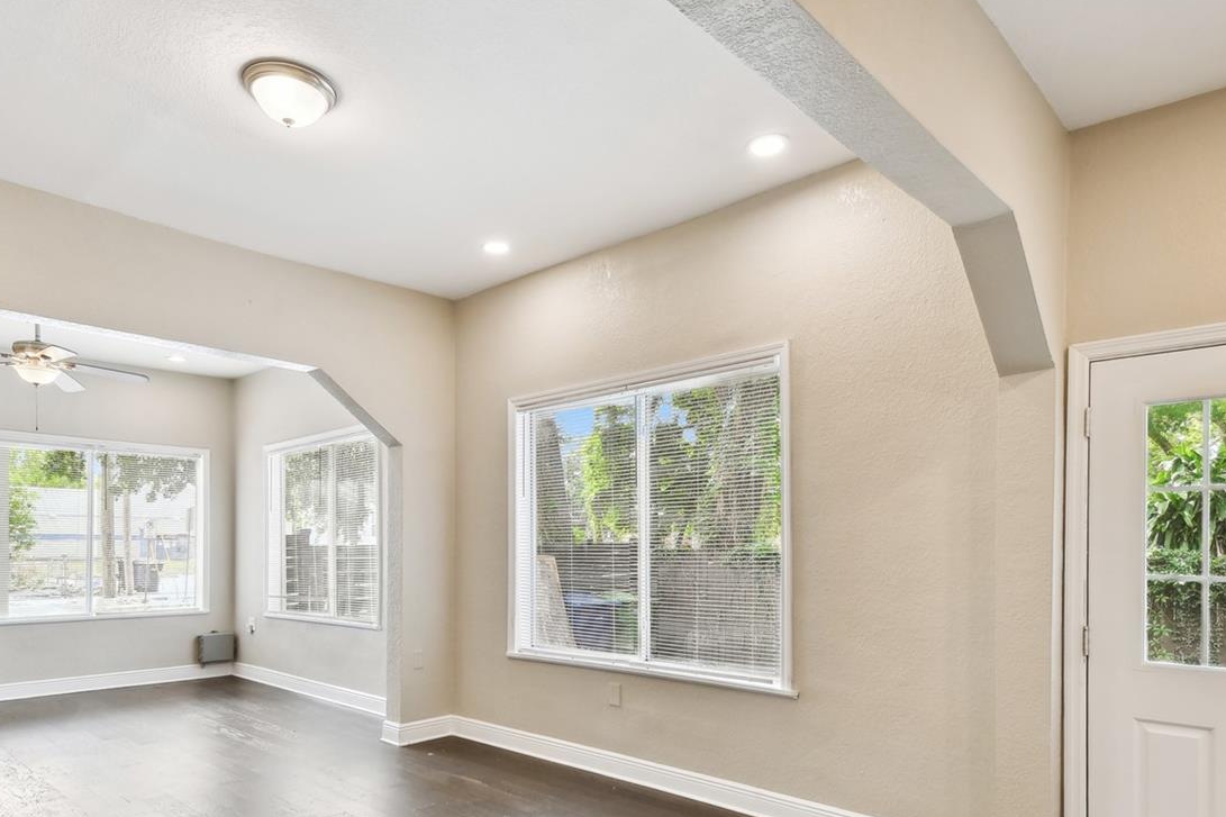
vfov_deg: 56.1
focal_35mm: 22
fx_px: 749
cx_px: 548
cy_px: 537
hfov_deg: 78.3
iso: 100
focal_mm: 10
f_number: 7.1
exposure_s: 1/20
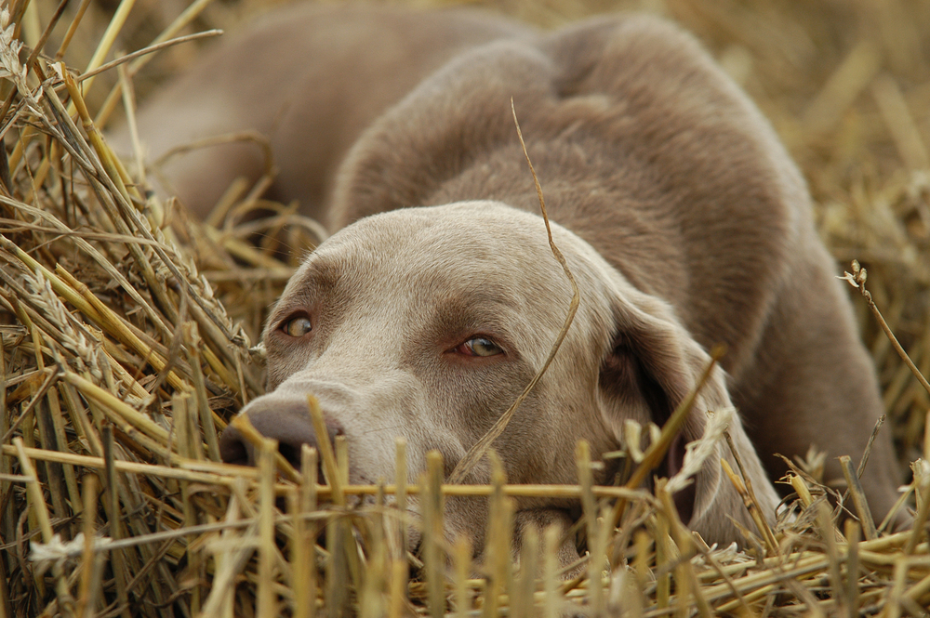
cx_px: 465
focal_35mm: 300
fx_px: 7743
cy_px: 309
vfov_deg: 4.6
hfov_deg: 6.9
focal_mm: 200
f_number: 4
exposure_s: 1/640
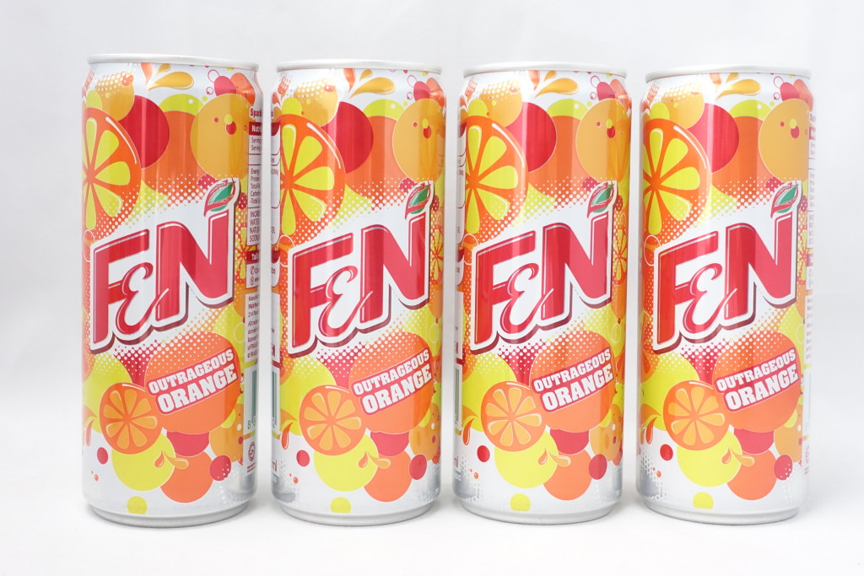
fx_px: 1200
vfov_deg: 27.0
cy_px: 288
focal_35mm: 50
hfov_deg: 39.6
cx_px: 432
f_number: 2.8
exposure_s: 1/125
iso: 800
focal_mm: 18.51
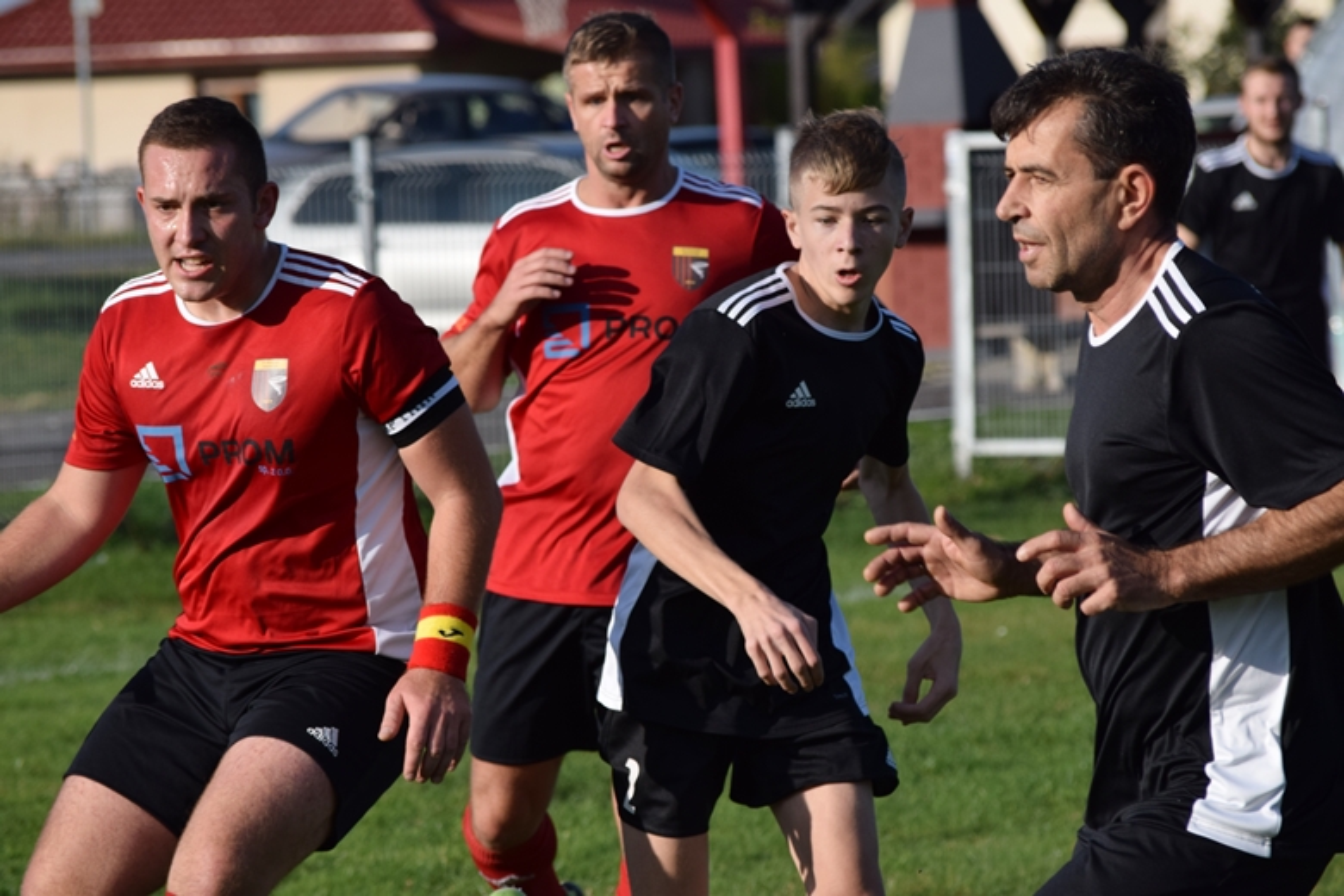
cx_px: 672
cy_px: 448
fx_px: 9519
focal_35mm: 255
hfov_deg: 8.1
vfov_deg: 5.4
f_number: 7.1
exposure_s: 1/1600
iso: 400
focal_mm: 170
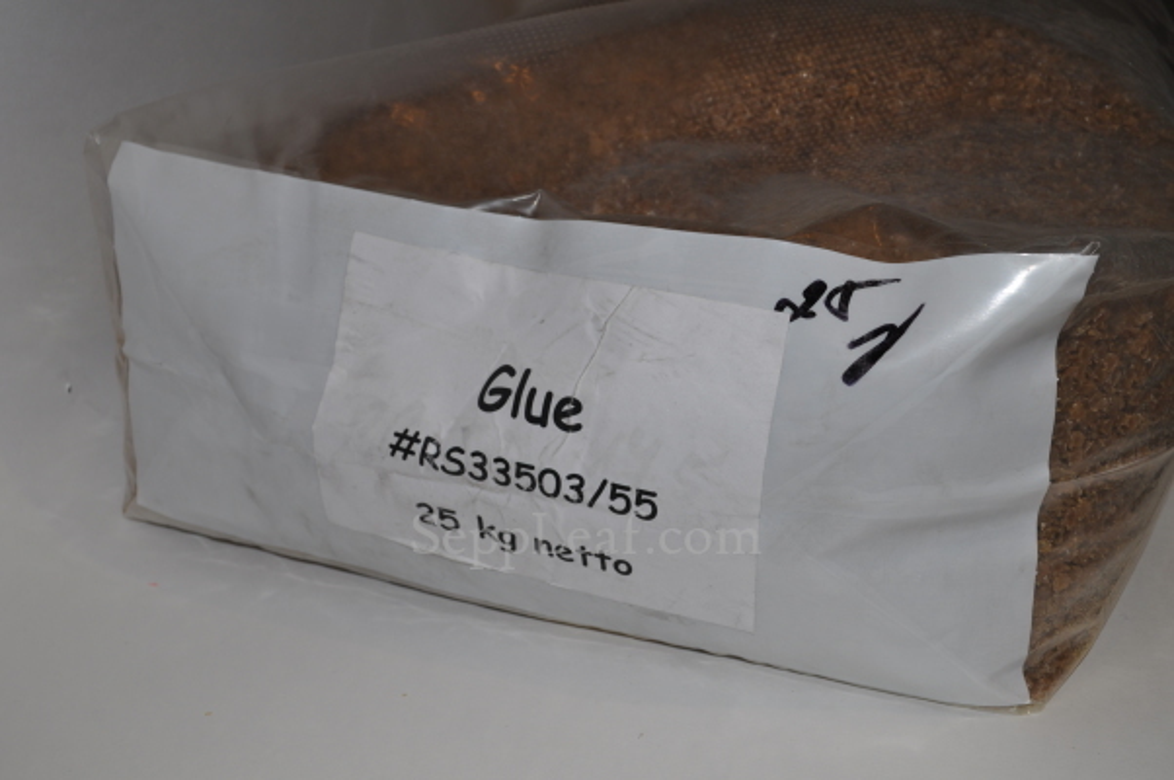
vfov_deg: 36.8
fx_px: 1173
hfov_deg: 53.2
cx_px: 587
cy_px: 390
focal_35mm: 36
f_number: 9
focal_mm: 24
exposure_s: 1/125
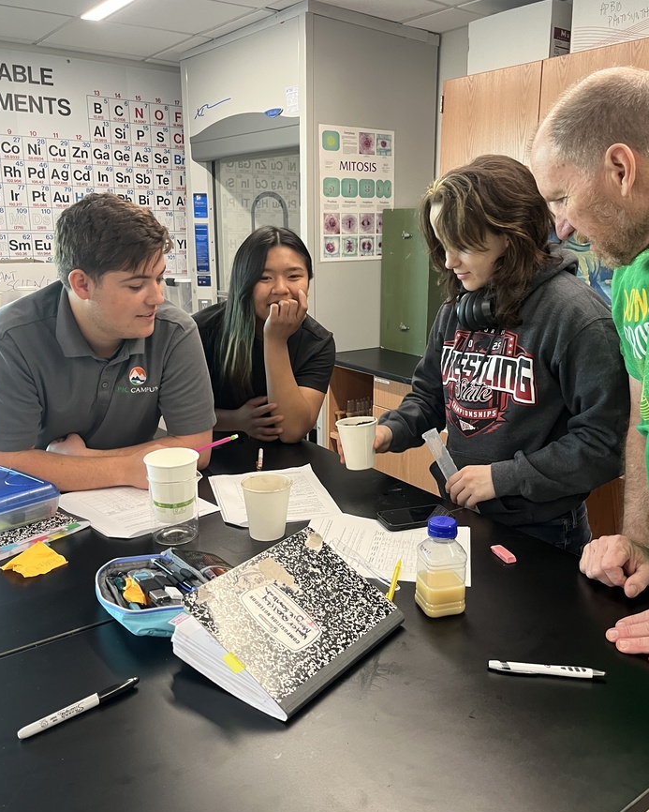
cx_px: 349
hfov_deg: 48.5
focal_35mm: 30
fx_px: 720
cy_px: 390
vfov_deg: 58.7
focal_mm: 5.1
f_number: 1.6
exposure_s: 1/60
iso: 200
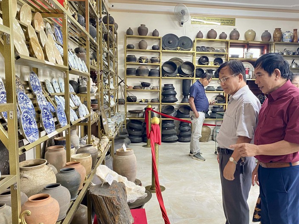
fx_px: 276
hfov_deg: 56.3
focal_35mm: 32
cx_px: 182
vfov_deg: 44.1
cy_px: 112
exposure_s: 1/60
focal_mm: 4.25
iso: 200
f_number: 1.8
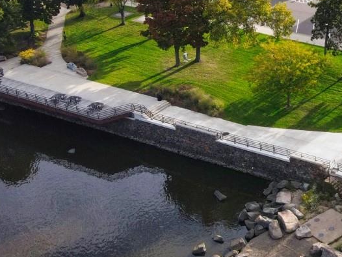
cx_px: 430
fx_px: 722
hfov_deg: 23.8
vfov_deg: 20.0
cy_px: 68
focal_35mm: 73
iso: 100
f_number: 2.8
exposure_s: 1/400
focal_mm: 4.5
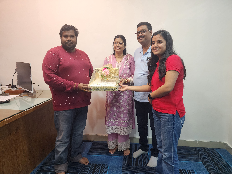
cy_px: 87
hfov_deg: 73.9
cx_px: 116
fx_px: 154
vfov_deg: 58.9
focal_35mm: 23
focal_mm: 6.4
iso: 400
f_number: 1.8
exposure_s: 1/100
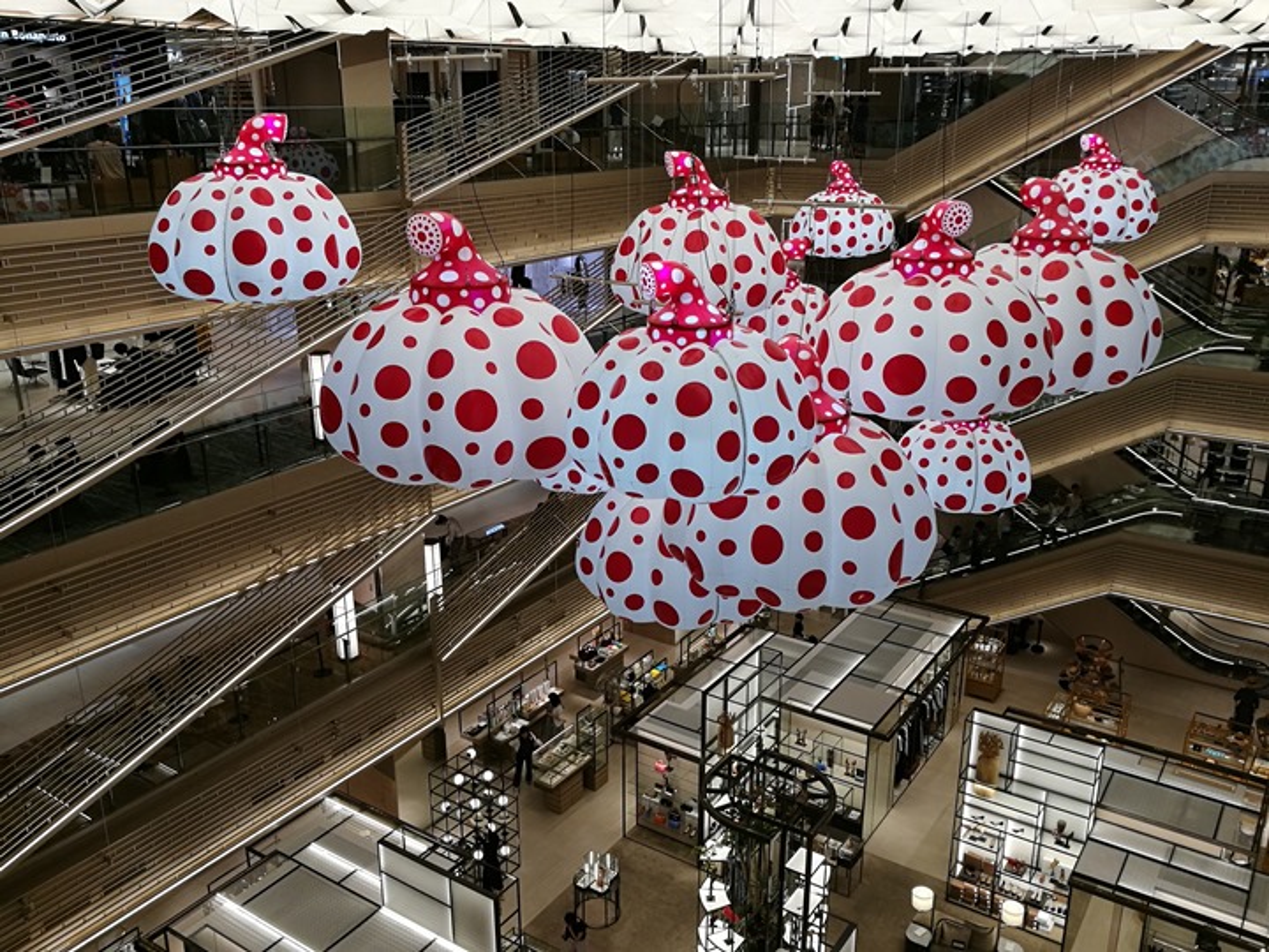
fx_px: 1100
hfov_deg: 60.0
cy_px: 476
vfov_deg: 46.8
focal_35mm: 30
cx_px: 634
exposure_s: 1/100
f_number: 2.2
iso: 80
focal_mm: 4.5
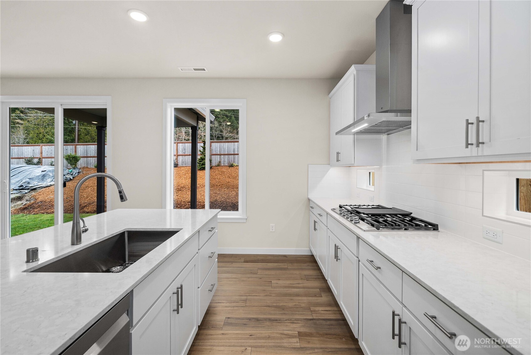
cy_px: 178
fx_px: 221
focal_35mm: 15
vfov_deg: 77.4
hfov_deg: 100.4
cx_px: 266
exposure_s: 1/80
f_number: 7.1
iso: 80
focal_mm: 15
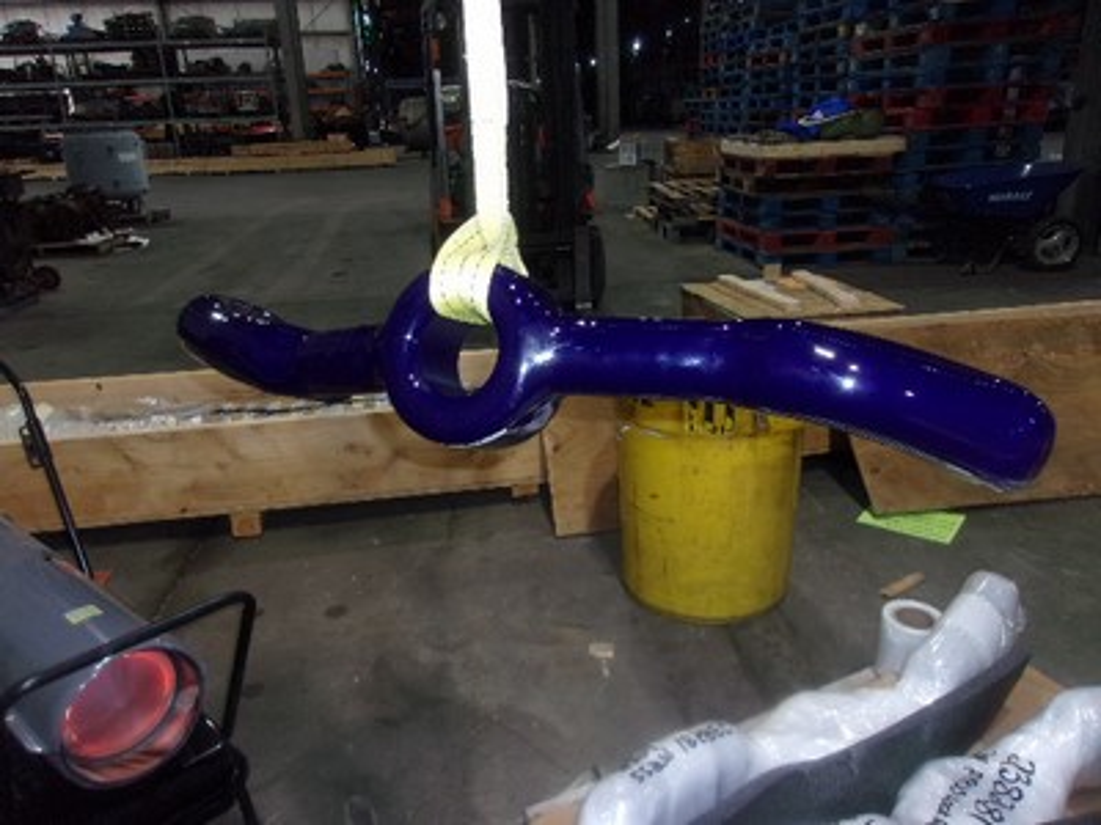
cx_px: 550
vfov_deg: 51.4
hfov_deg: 65.3
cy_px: 412
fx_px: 859
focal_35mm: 27
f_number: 3
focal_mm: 4.9
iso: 200
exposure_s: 1/34
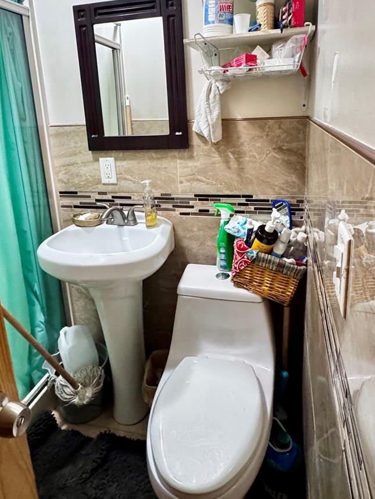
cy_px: 194
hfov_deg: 54.9
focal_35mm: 25
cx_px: 195
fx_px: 361
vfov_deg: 68.5
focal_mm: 2.22
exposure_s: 1/40
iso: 1250
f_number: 2.2
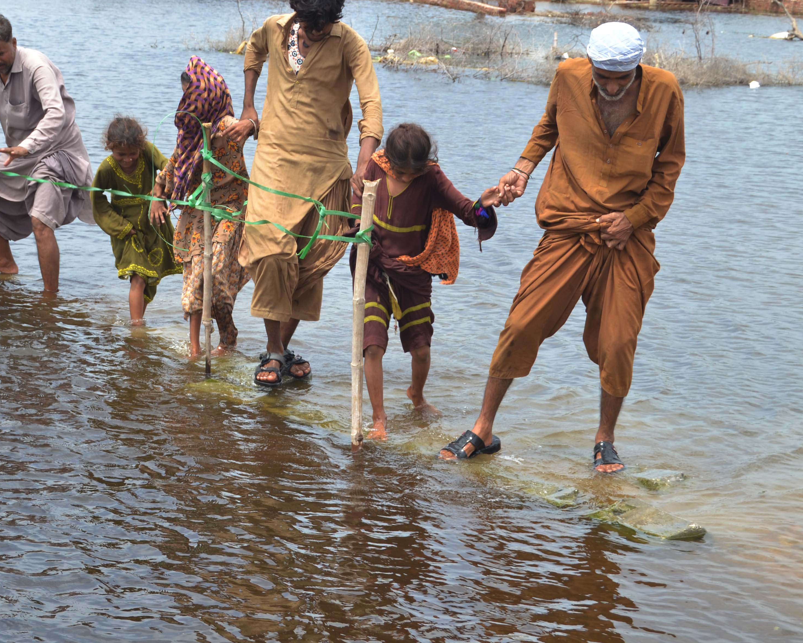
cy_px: 249
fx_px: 1996
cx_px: 247
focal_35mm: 84
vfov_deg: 18.3
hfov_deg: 22.6
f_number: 4.8
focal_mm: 38
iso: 200
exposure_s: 1/250
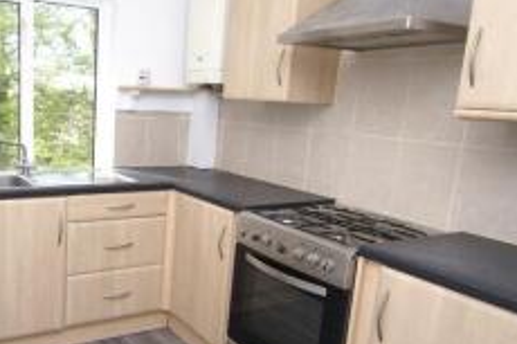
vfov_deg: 42.2
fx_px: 445
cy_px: 190
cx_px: 135
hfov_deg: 57.5
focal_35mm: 31
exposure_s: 1/100
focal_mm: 10
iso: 100
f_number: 3.5
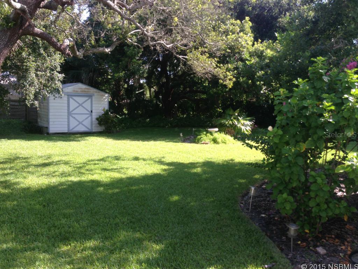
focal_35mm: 33
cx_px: 179
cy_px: 134
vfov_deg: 43.0
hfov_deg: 55.3
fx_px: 341
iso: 50
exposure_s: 1/301
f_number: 2.4
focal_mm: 4.13
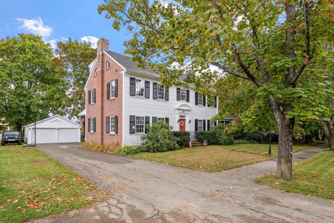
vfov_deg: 67.4
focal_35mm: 18
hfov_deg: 90.0
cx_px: 167
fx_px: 167
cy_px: 112
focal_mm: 12
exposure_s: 1/400
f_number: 8
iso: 1000
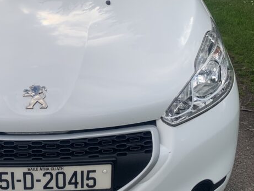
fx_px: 330
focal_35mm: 45
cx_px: 49
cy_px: 101
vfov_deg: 32.2
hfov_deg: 40.3
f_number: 1.8
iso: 25
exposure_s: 1/2208
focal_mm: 4.25
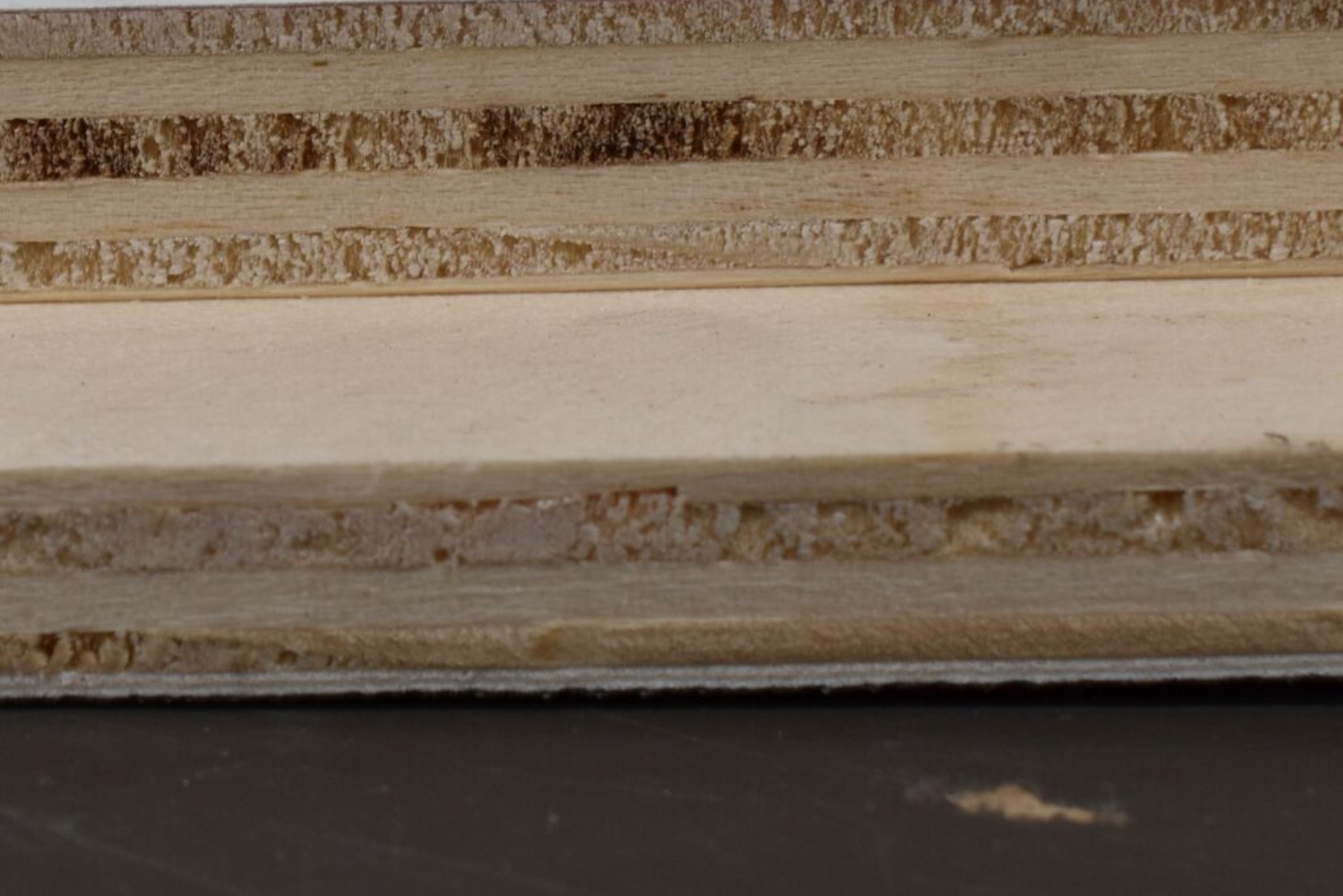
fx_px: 4077
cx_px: 271
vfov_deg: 12.5
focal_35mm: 109
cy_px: 148
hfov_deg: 18.5
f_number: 8
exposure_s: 1/60
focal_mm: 29
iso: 250
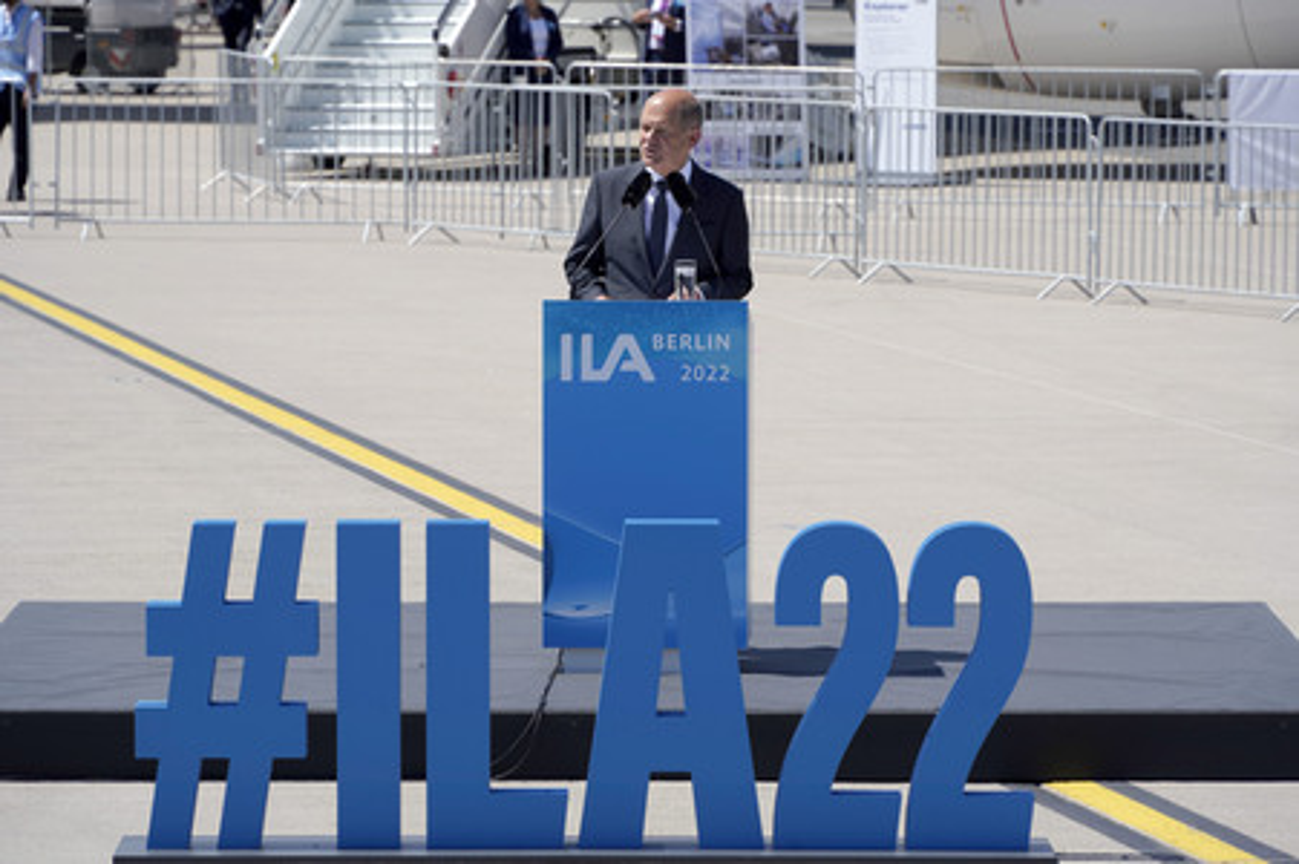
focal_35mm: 200
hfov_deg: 10.3
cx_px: 650
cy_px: 432
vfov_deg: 6.9
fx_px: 7211
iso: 100
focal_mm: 200
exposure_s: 1/400
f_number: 8
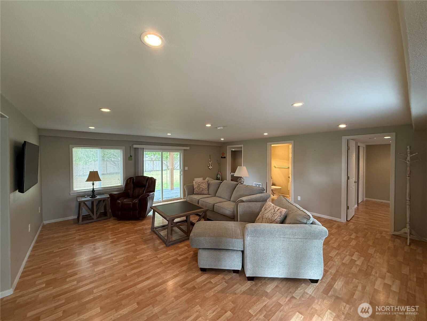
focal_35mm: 14
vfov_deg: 85.7
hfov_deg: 102.1
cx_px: 214
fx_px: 173
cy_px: 160
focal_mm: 2.22
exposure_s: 1/120
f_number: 2.2
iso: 400
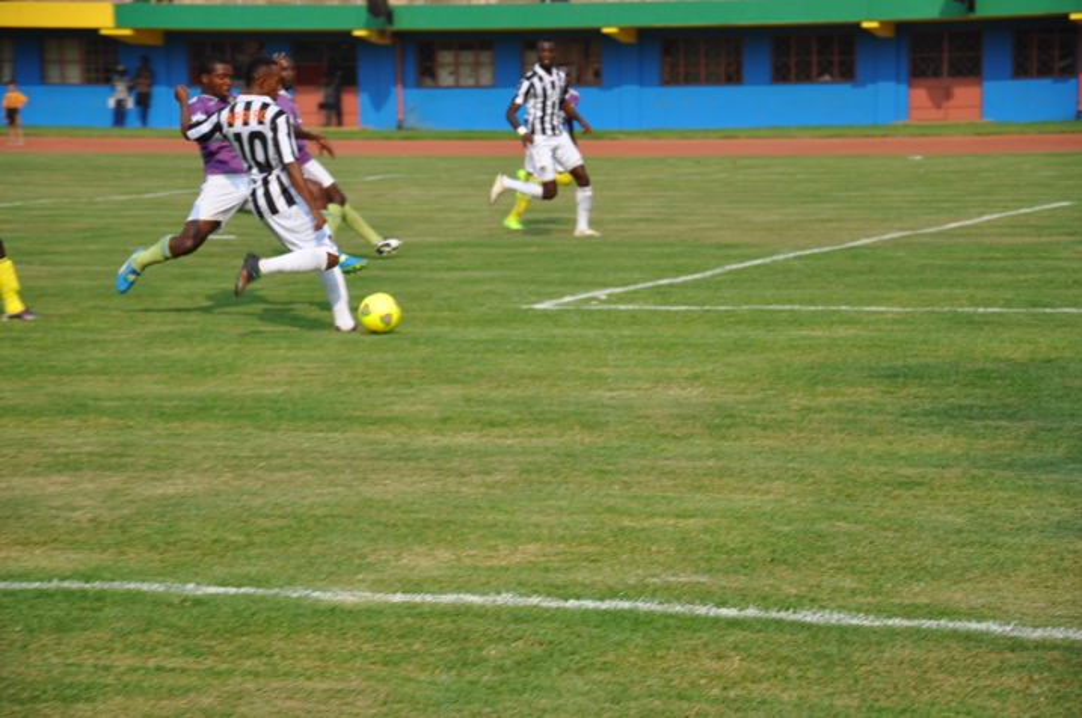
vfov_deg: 11.4
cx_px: 541
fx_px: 3602
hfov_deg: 17.1
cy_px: 359
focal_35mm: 120
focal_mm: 80
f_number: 5.6
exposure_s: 1/500
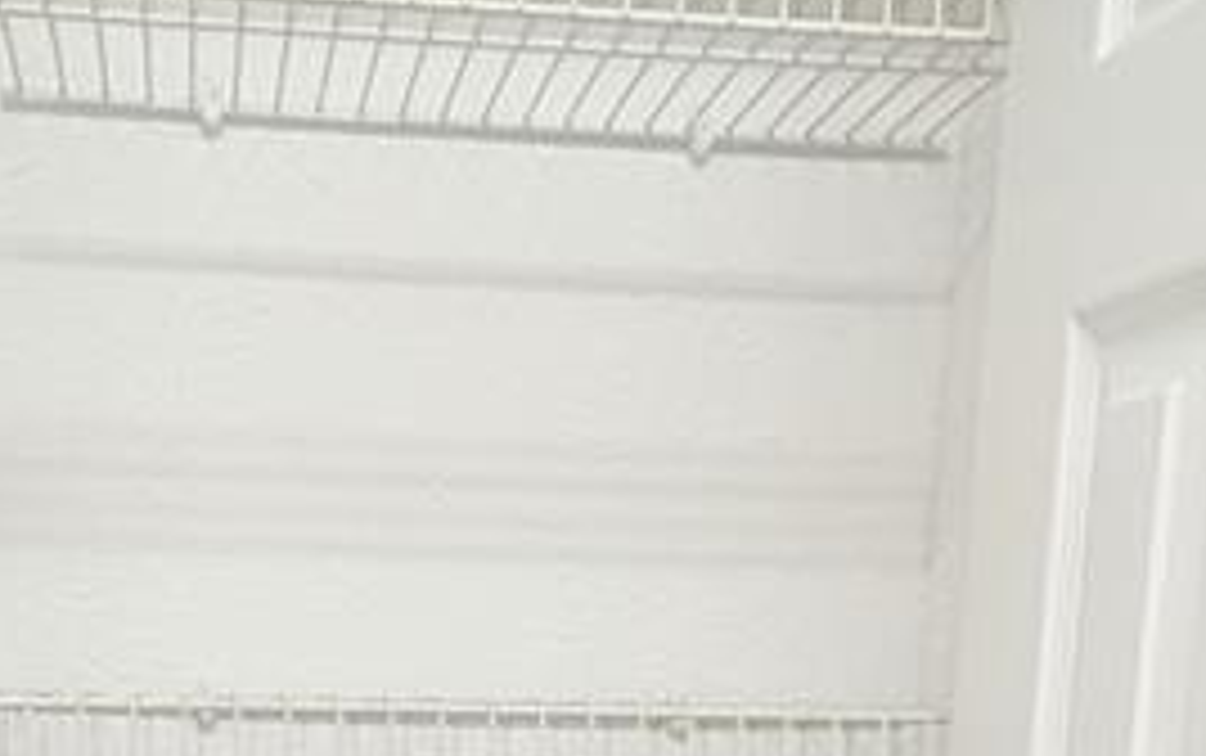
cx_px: 430
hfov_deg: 35.4
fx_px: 1875
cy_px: 1012
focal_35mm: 57
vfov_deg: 20.6
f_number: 1.95
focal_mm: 2.23
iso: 290
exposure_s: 1/120
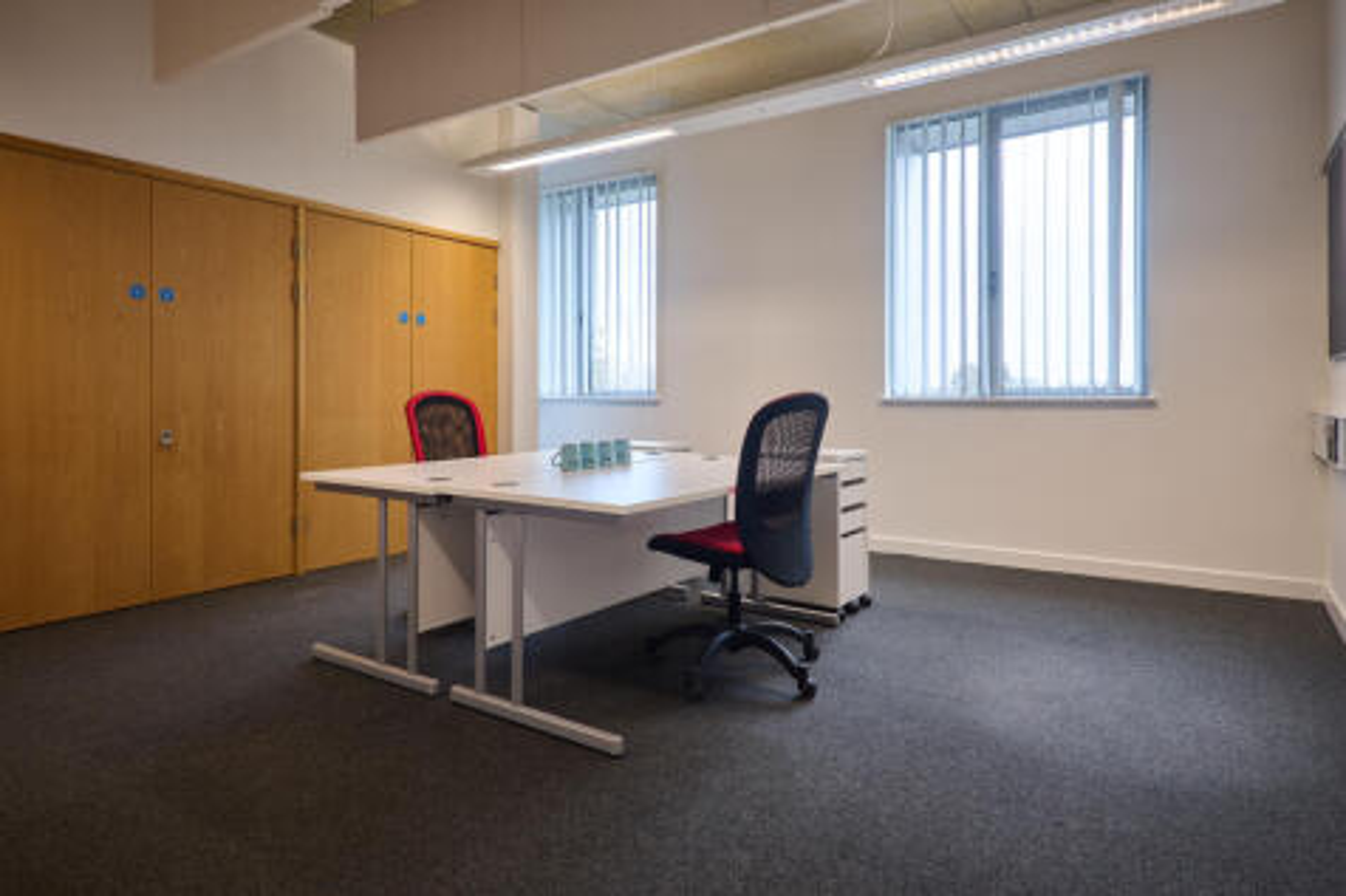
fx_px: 747
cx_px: 673
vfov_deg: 61.9
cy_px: 448
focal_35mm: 20
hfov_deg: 84.0
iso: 80
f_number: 9
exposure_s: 1/5
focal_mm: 20
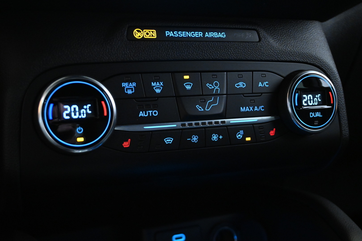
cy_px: 120
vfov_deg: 29.4
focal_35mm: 46
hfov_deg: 43.0
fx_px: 460
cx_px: 181
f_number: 5
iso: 5000
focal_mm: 30.5
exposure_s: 1/50
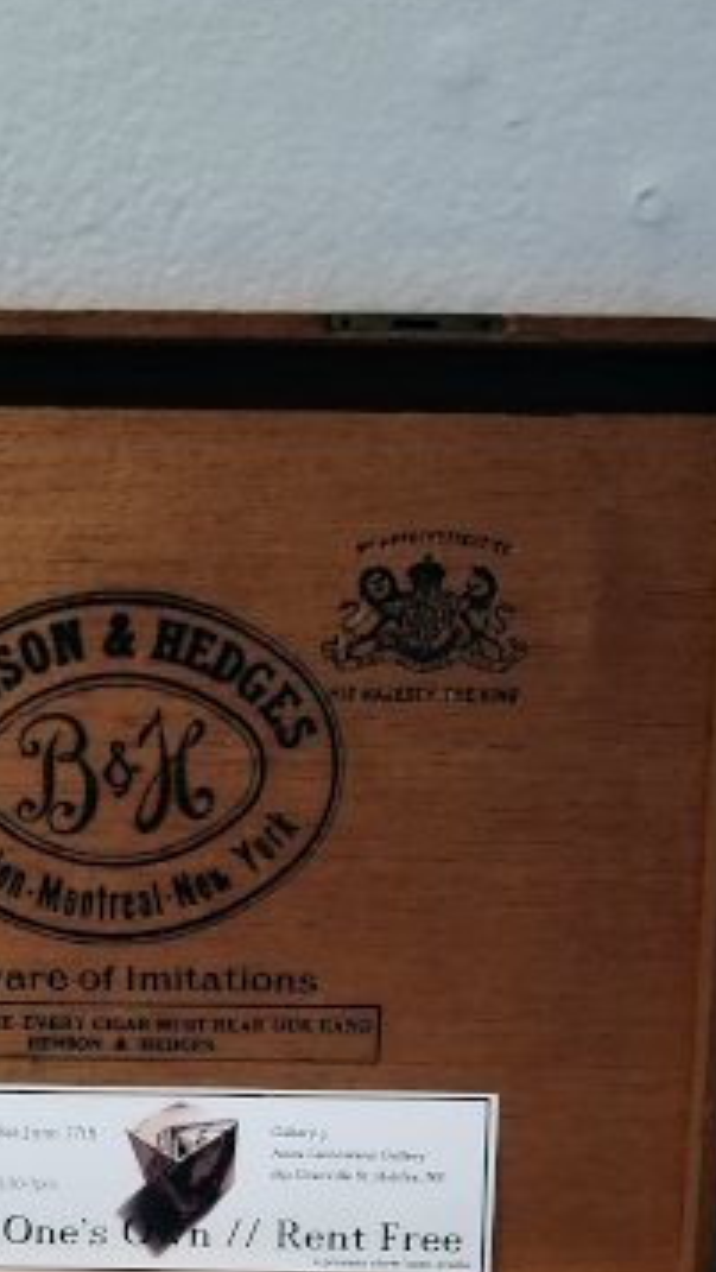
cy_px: 1090
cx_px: 89
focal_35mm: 66
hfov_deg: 18.0
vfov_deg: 30.8
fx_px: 2226
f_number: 1.8
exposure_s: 1/30
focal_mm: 3.62
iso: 100
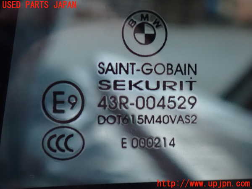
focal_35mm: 100
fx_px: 728
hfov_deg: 19.6
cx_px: 126
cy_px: 94
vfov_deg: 14.8
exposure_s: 1/15
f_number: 4.9
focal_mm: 18
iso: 1600
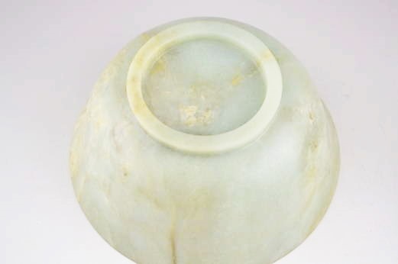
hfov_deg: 37.9
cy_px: 132
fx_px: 580
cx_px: 199
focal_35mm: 52
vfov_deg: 25.7
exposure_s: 1/60
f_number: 5
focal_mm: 35
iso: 400
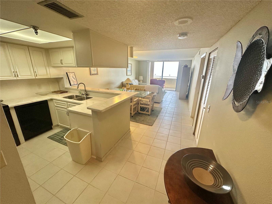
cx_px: 136
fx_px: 110
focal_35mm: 14
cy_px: 102
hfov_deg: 102.1
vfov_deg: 85.7
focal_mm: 2.22
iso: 200
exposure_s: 1/120
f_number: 2.2
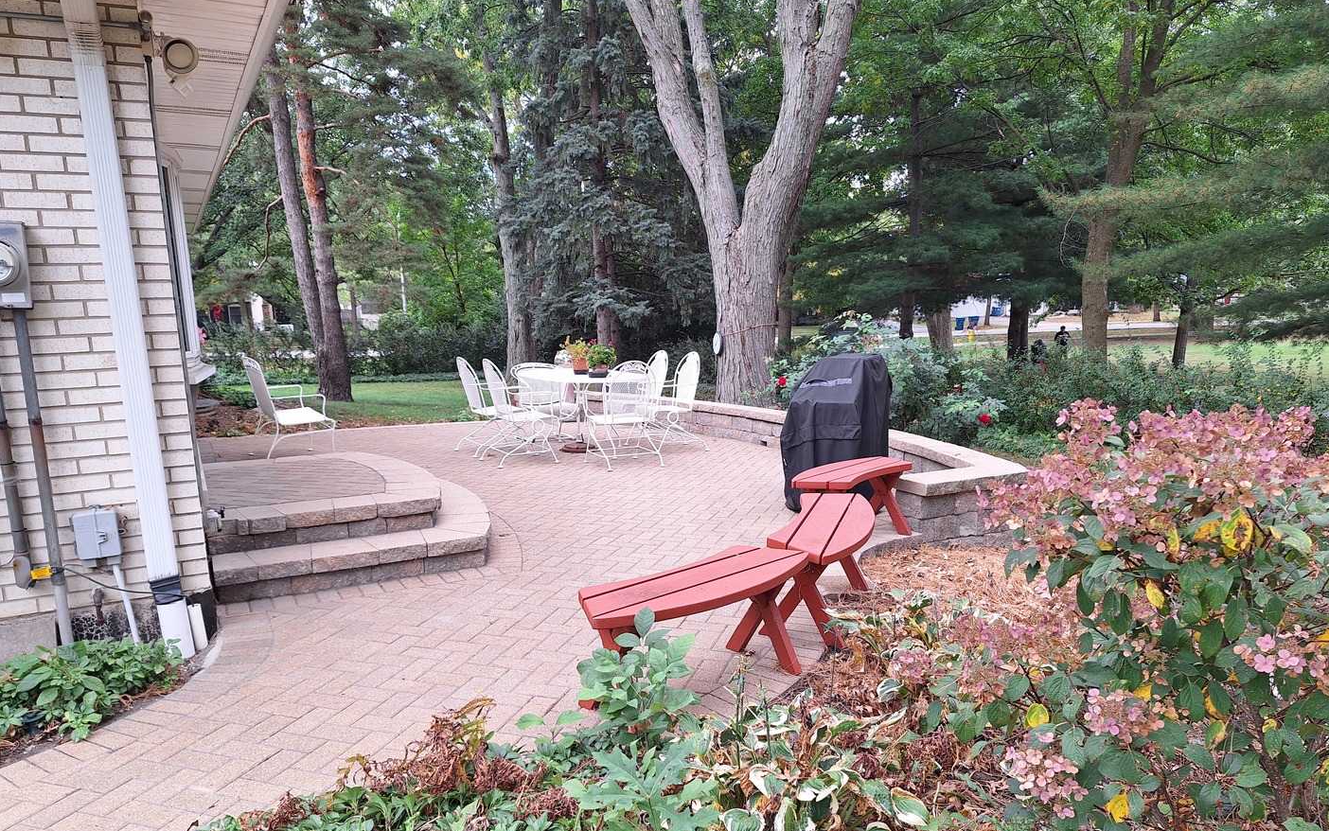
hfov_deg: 72.5
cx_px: 664
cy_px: 493
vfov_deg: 49.0
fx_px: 906
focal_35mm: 25
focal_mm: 5.54
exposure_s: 1/140
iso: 40
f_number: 1.8
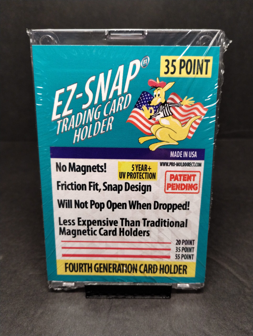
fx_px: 272
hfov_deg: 49.9
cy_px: 168
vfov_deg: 63.4
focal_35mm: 28
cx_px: 126
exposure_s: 1/120
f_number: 1.8
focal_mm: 4.27
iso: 344
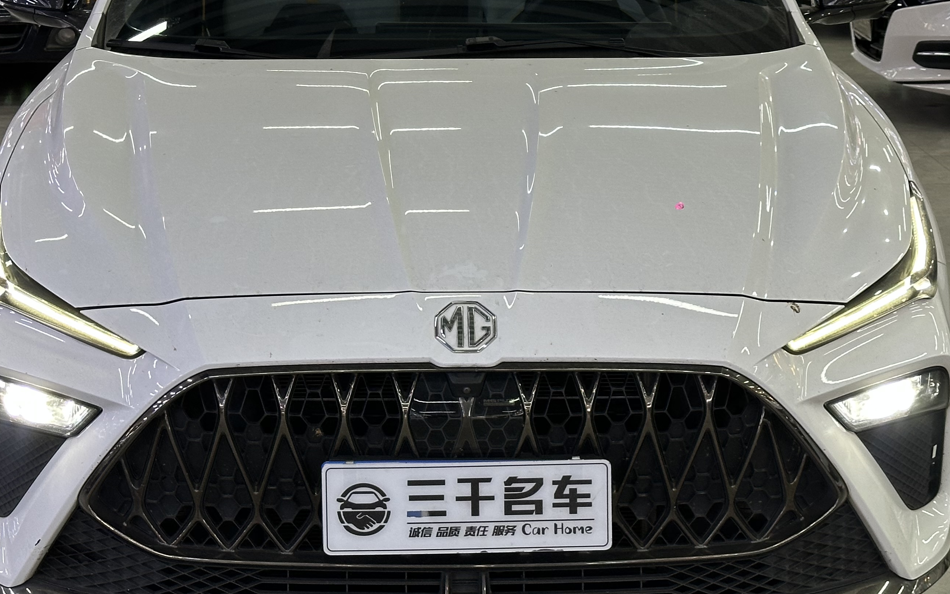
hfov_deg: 26.1
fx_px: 2045
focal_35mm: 79
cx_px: 446
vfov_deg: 16.5
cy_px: 231
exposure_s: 1/57
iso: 100
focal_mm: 6.86
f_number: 1.78
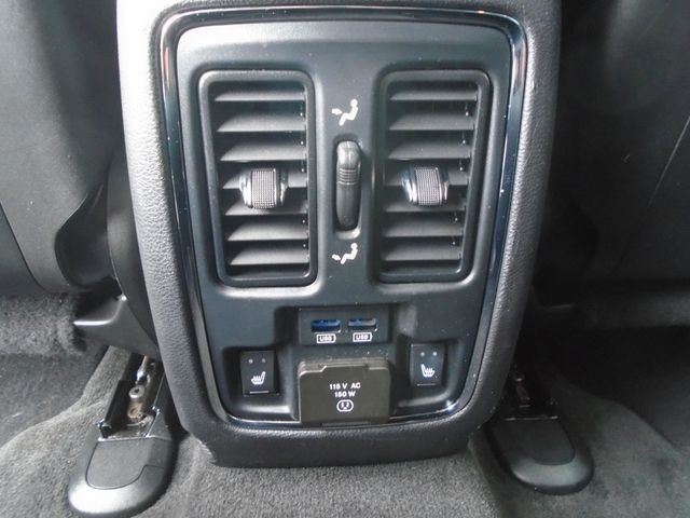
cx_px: 345
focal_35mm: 26
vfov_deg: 53.1
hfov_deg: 67.3
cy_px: 259
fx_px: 518
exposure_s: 1/6
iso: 400
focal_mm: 4.6
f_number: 3.2
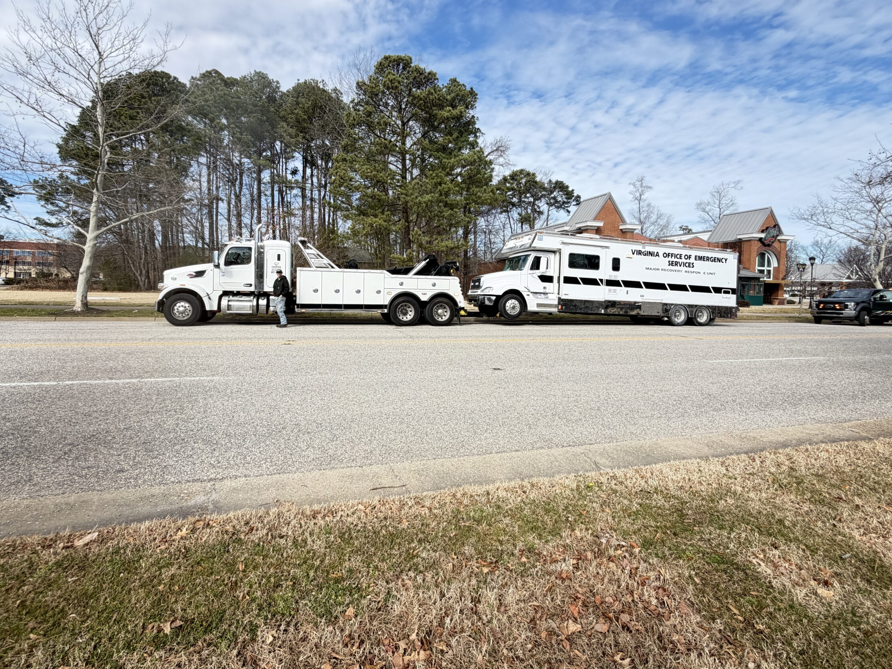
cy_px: 298
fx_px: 412
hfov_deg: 94.4
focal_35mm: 16
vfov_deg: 77.8
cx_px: 424
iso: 50
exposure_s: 1/502
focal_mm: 2.22
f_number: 2.2
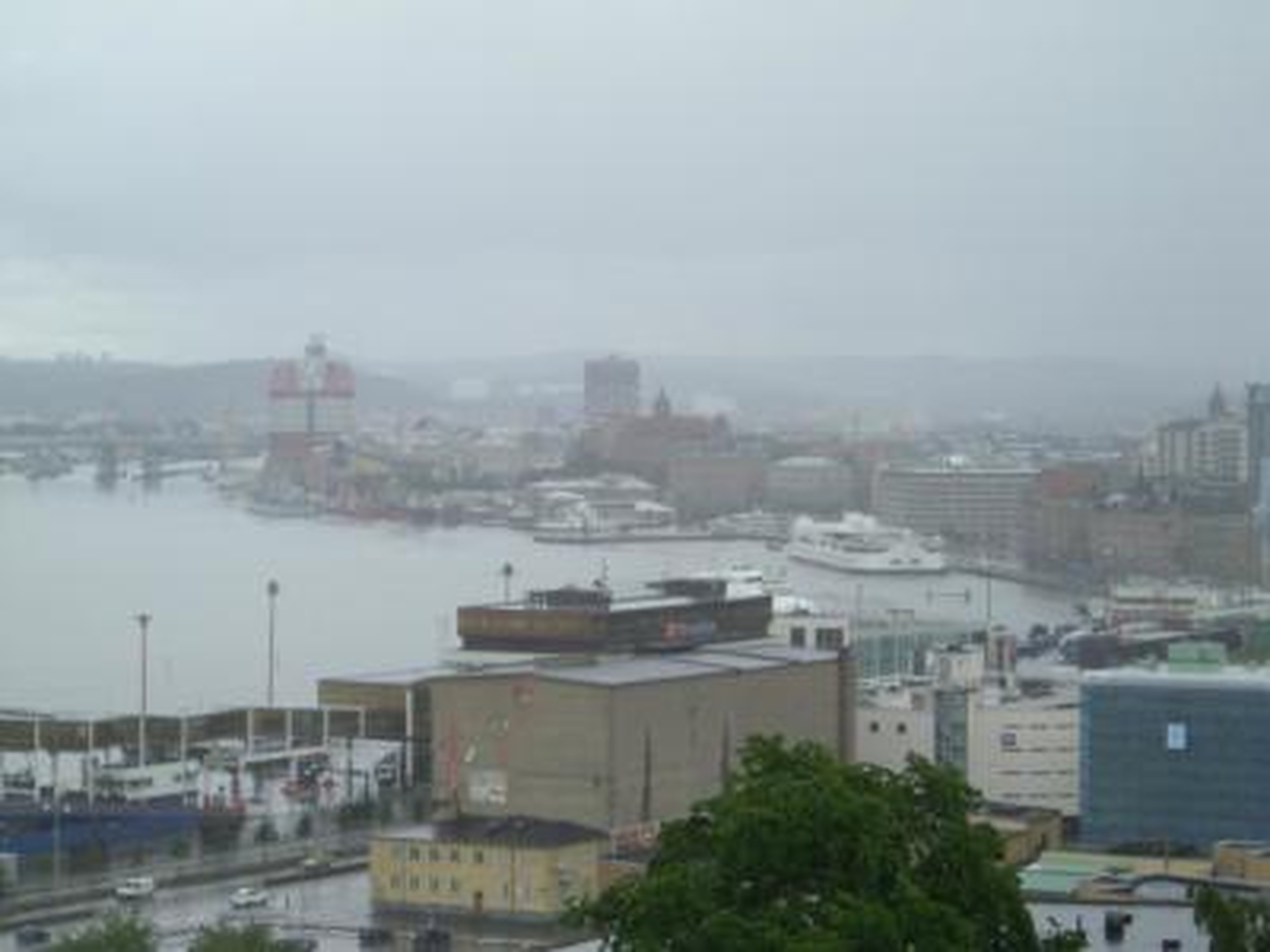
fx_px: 4182
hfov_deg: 17.3
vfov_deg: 13.0
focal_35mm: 114
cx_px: 635
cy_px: 476
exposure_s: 1/160
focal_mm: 18.6
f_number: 5.2
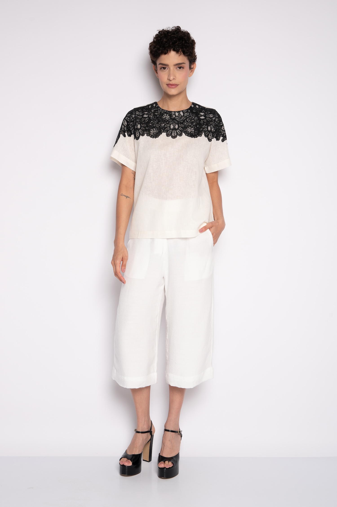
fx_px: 675
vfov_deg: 41.1
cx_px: 168
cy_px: 254
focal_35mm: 48
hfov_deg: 28.0
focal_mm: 48
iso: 200
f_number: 8
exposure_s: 1/160
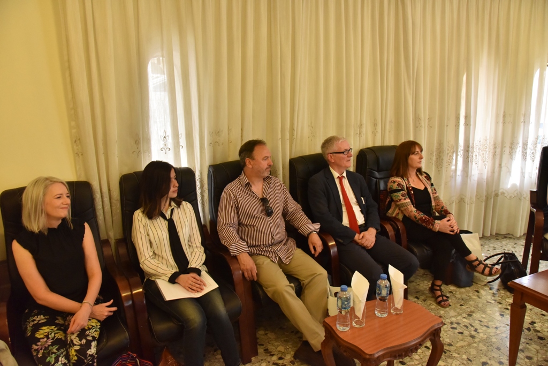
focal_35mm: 24
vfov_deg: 53.1
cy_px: 183
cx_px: 274
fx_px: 365
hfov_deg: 73.7
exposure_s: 1/200
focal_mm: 24
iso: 3200
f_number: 7.1
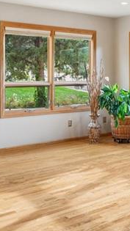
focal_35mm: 51
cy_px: 81
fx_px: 313
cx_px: 118
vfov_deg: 40.2
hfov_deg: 22.9
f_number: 11
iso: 800
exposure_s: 1/20
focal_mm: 15
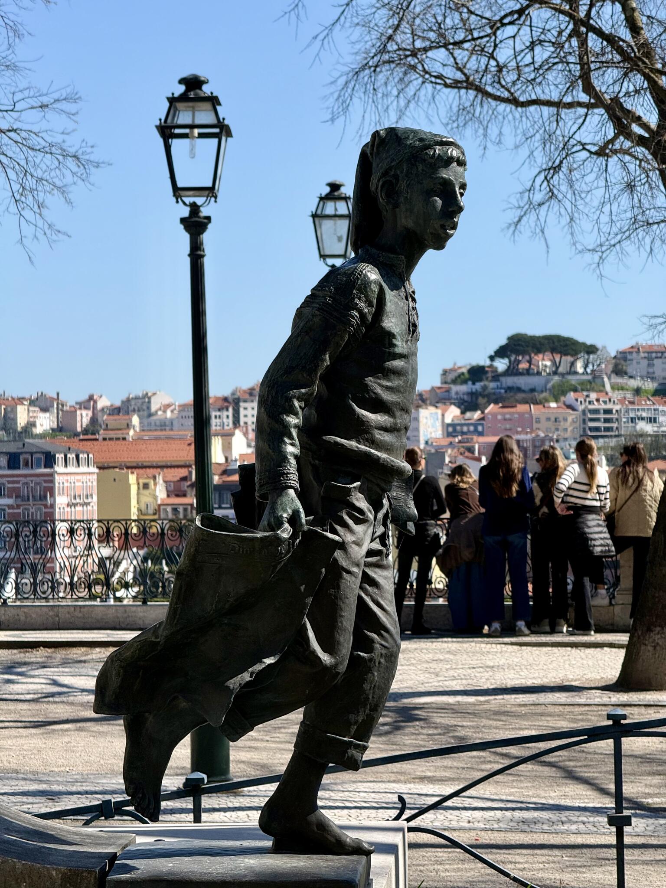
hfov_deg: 12.3
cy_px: 444
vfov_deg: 16.4
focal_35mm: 120
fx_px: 3078
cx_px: 333
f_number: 2.8
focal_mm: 15.66
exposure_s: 1/1730
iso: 50
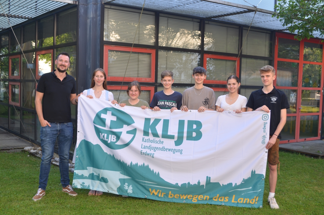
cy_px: 108
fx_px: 377
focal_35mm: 42
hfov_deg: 46.5
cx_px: 162
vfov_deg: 31.8
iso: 140
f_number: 5.6
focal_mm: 28
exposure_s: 1/60
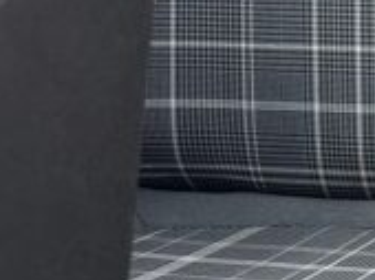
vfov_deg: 12.8
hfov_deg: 13.5
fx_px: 1222
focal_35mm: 113
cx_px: 860
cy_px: -33
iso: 80
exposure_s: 1/121
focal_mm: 6.86
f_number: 1.78
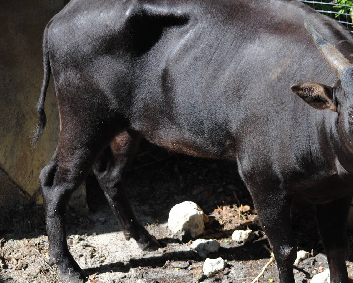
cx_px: 259
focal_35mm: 178
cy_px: 140
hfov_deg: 10.8
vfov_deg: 8.7
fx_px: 1860
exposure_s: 1/400
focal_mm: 78
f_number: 5
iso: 200
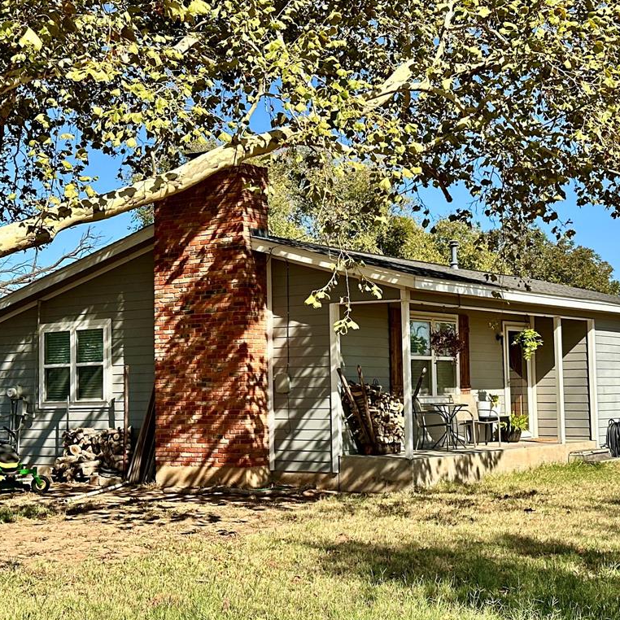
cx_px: 309
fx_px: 1155
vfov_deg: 30.0
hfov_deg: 30.0
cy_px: 311
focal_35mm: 57
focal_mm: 6.86
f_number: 1.78
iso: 64
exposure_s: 1/3257
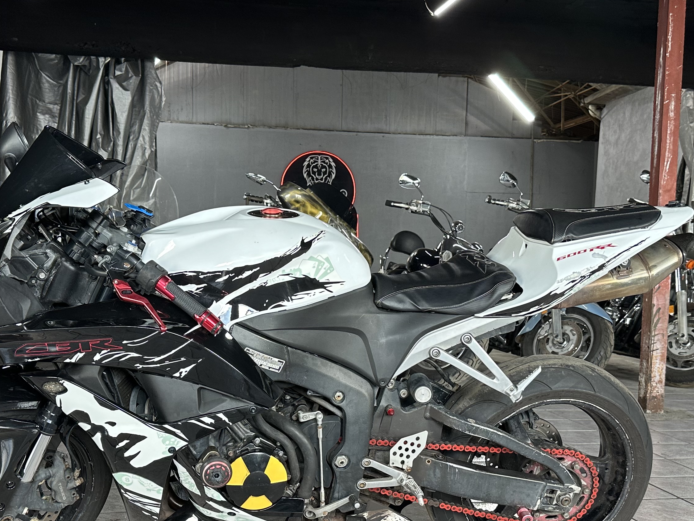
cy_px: 355
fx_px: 862
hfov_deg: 43.8
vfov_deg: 33.3
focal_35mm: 43
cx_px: 308
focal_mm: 6.86
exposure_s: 1/60
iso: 125
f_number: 1.78
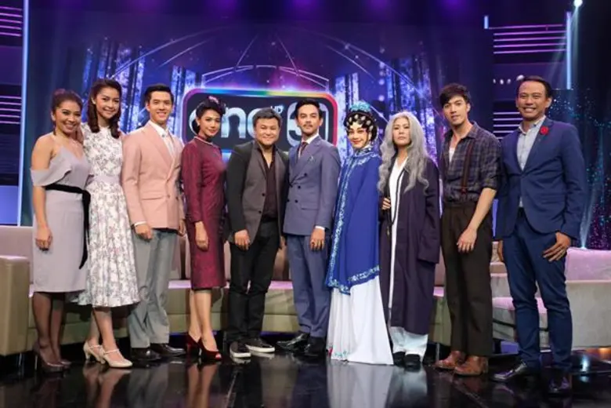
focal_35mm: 36
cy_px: 204
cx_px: 306
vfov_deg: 36.9
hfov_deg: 53.1
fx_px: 611
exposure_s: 1/50
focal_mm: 24.3
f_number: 6.4
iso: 640
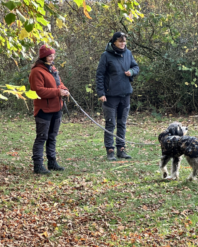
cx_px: 111
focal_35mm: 102
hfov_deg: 15.1
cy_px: 90
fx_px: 747
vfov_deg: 18.8
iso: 32
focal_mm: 9
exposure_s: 1/107
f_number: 2.8
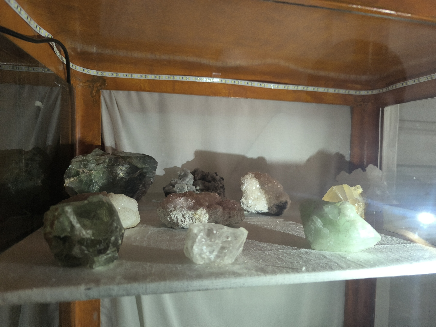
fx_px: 290
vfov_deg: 58.9
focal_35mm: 23
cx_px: 218
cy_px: 164
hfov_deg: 73.9
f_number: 1.65
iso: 1000
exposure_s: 1/25
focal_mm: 6.14
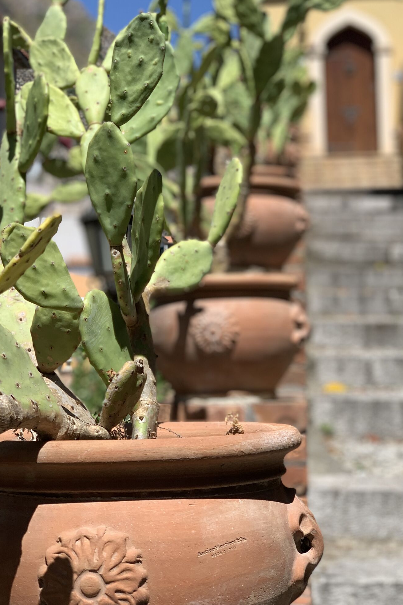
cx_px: 201
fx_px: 1108
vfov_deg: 30.5
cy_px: 270
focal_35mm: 66
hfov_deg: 20.6
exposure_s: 1/1089
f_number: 2.4
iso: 16
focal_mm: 6
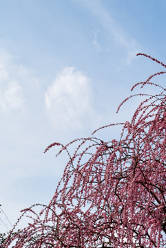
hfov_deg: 18.5
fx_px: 470
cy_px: 299
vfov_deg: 26.3
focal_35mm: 68
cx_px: 224
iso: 160
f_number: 11
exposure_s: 1/80
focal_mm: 24
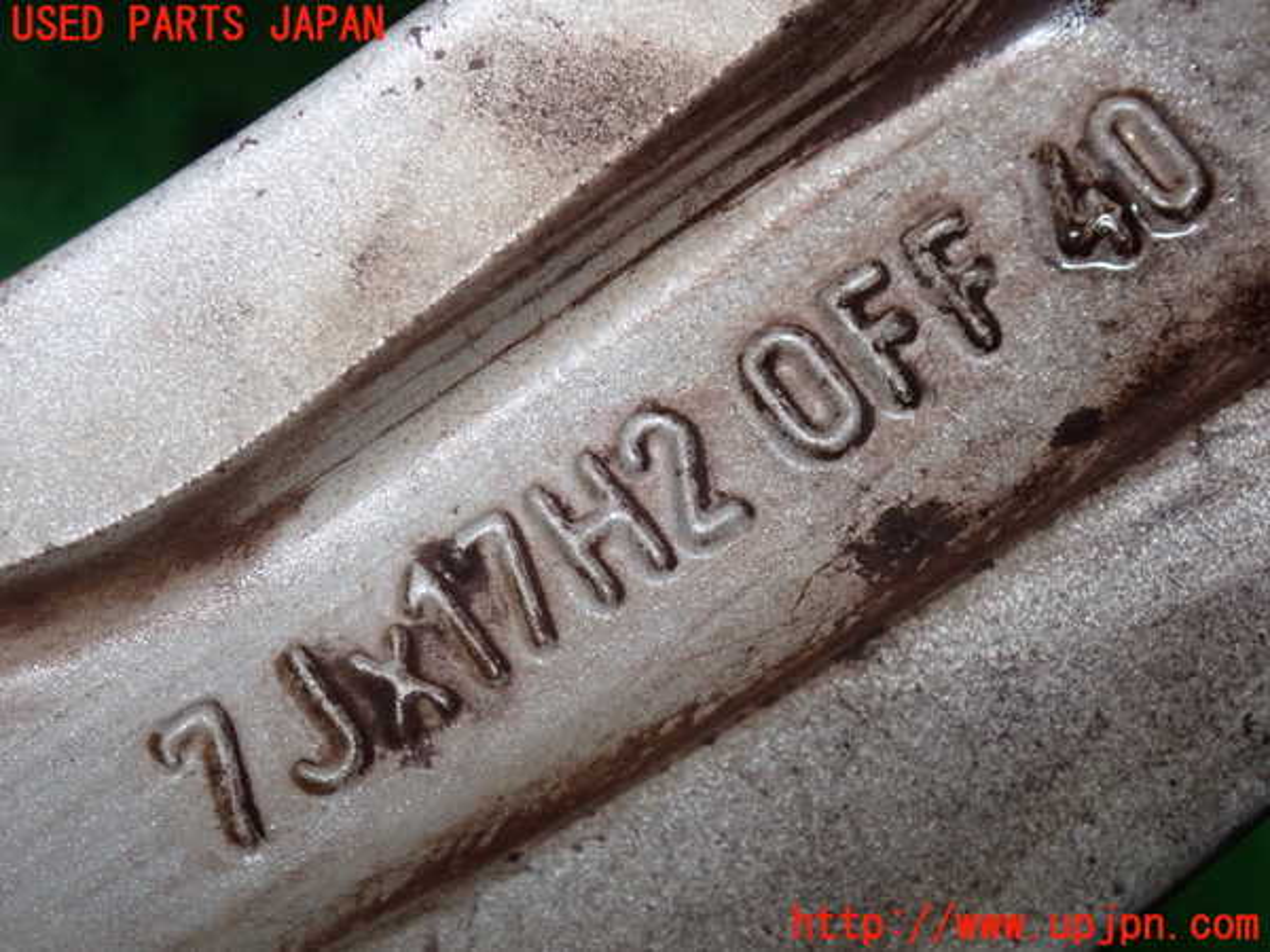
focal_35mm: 100
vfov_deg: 14.8
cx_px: 635
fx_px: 3669
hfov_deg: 19.6
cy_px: 476
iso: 1000
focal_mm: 18
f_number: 4.9
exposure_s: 1/125
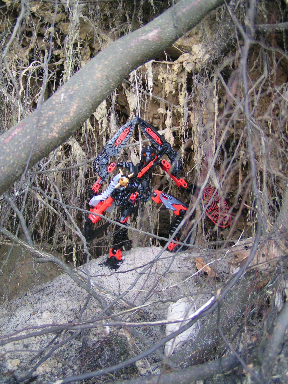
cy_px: 192
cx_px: 144
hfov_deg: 37.7
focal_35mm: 38
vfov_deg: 49.0
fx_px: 422
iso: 200
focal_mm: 5.8
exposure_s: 1/13
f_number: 2.8
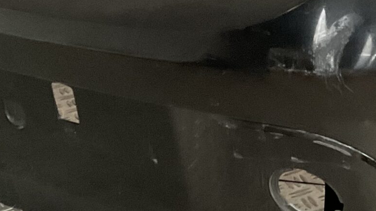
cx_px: 342
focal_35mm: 104
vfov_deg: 11.6
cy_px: 34
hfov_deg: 20.1
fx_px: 1037
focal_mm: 3
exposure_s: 1/50
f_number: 1.8
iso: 200
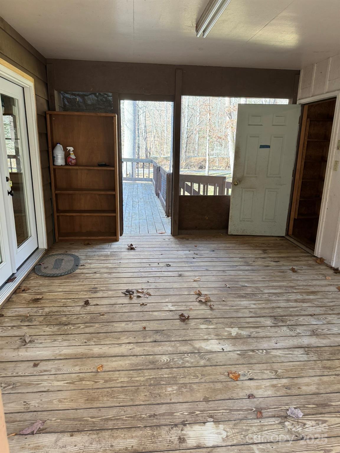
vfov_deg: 71.6
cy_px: 226
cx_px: 170
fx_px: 314
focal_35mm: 24
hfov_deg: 56.8
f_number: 1.78
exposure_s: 1/121
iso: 160
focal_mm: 6.76
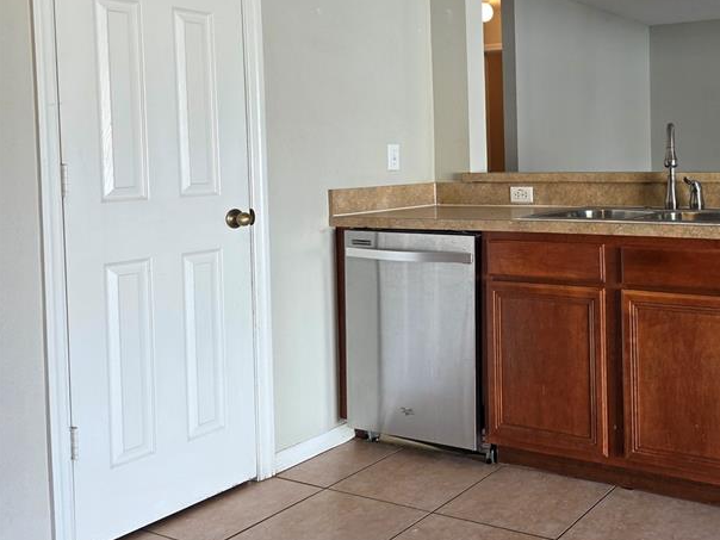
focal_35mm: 39
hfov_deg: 44.8
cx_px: 606
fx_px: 811
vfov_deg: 36.4
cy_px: 176
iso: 100
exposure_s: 1/120
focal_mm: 6.3
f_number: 1.7
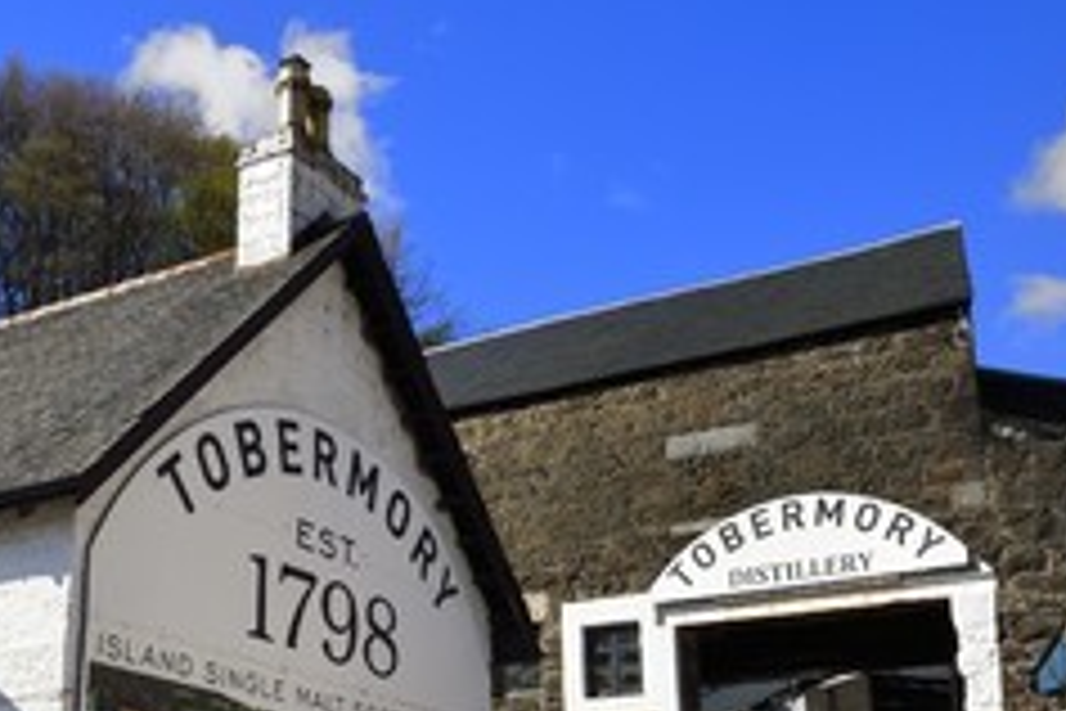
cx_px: 346
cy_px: 531
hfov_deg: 35.8
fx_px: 1628
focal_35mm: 55
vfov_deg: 24.4
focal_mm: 31
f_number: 18
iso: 200
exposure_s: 1/200
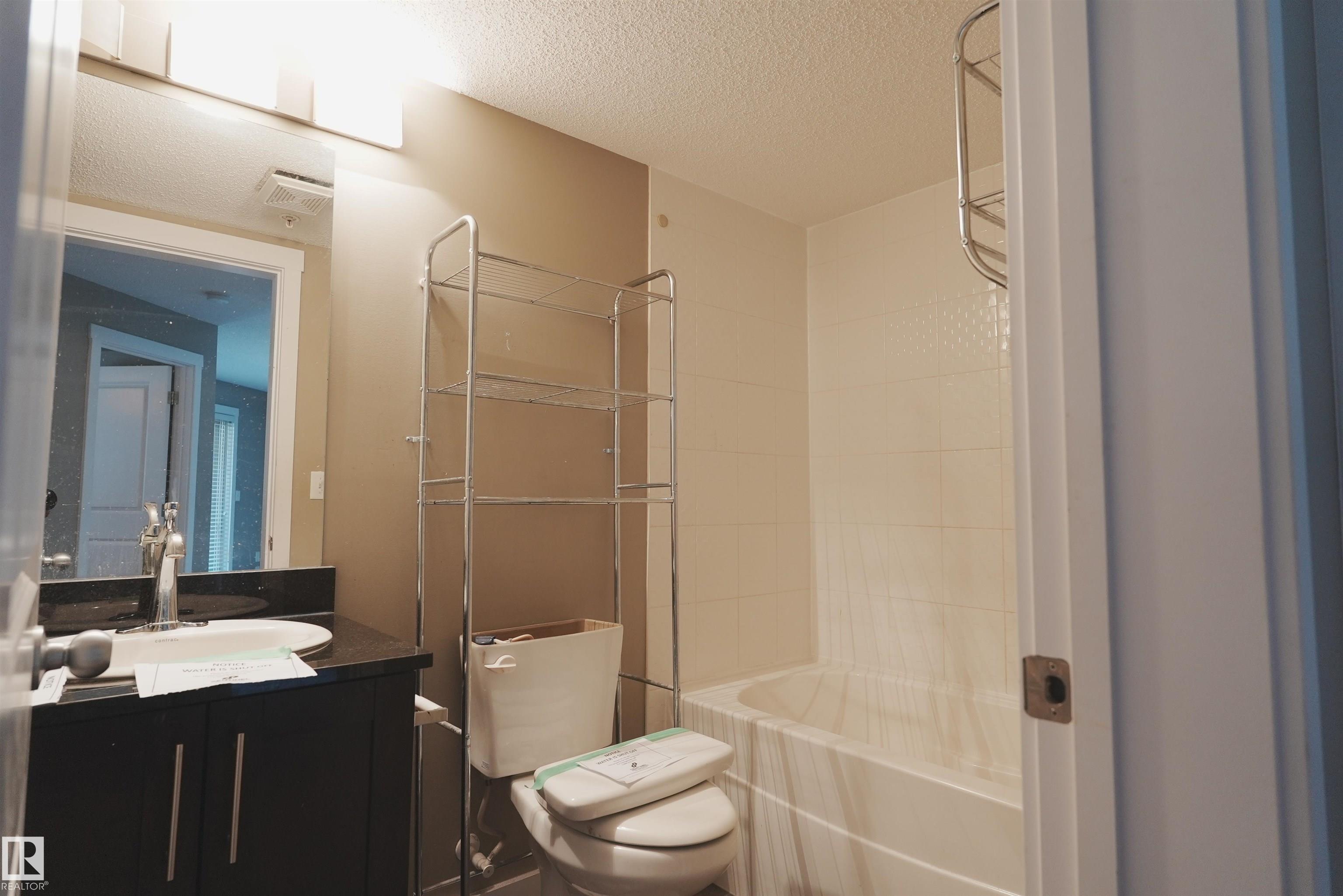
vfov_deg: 62.0
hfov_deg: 84.0
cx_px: 672
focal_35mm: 20
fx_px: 746
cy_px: 448
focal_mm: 20
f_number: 5
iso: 1000
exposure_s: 1/50
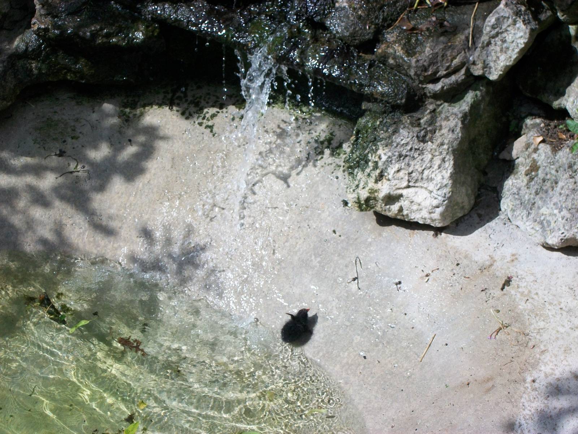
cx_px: 289
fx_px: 1603
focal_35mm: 96
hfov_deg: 20.4
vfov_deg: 15.4
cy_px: 217
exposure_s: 1/500
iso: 111
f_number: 5.2
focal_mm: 17.1
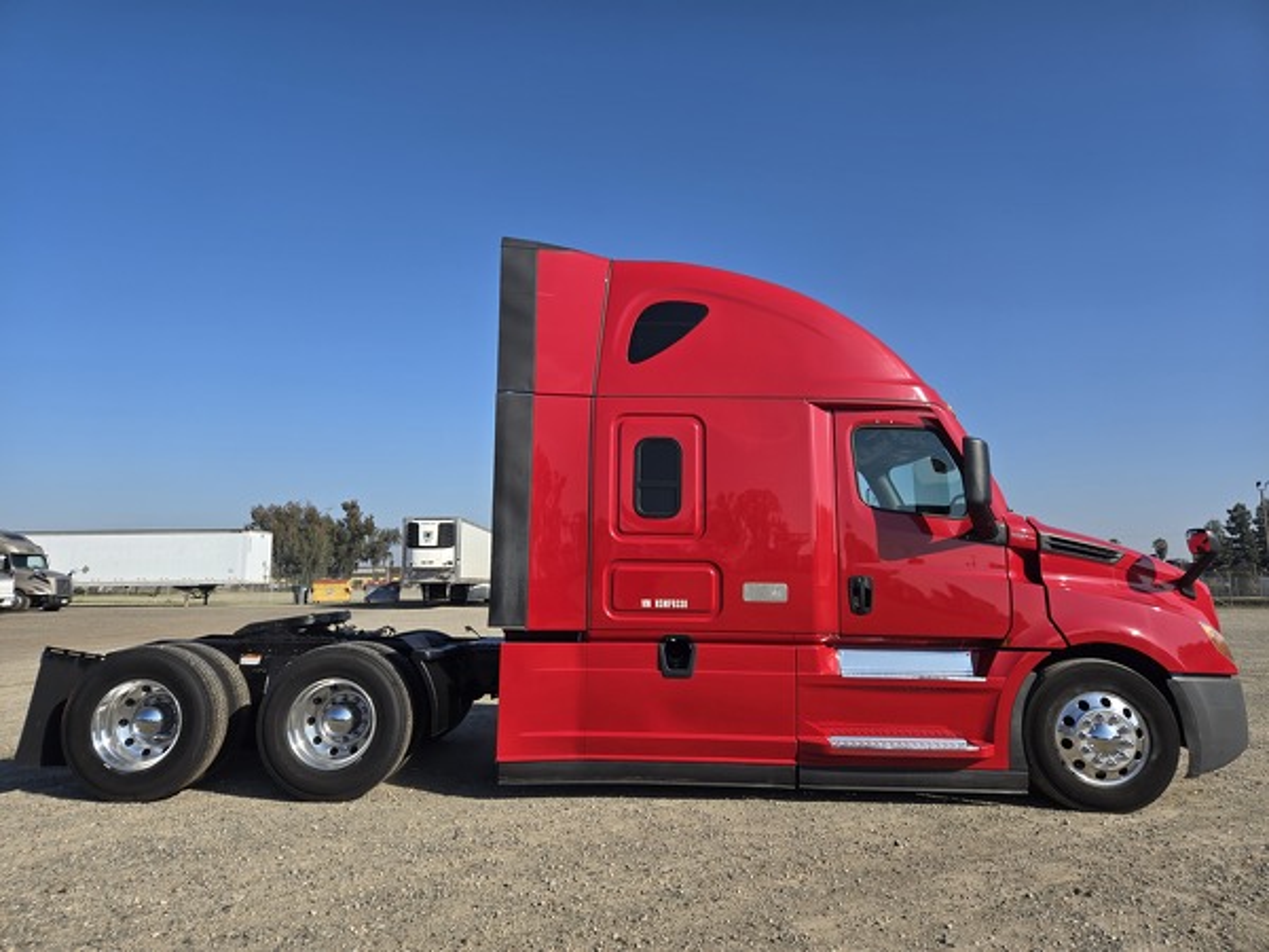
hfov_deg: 73.9
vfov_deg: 58.9
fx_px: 843
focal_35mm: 23
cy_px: 476
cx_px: 634
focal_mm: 5.4
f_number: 1.8
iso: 25
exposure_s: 1/2265
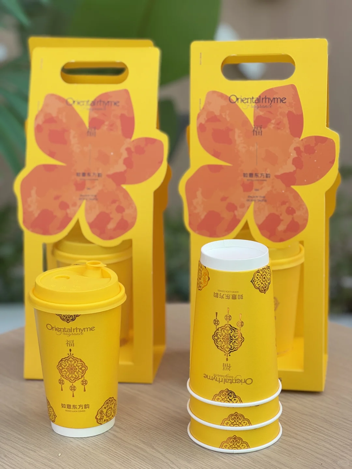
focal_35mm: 77
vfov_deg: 25.3
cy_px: 234
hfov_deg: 19.1
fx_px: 1044
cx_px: 176
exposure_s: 1/129
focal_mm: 9
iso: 25
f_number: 2.8
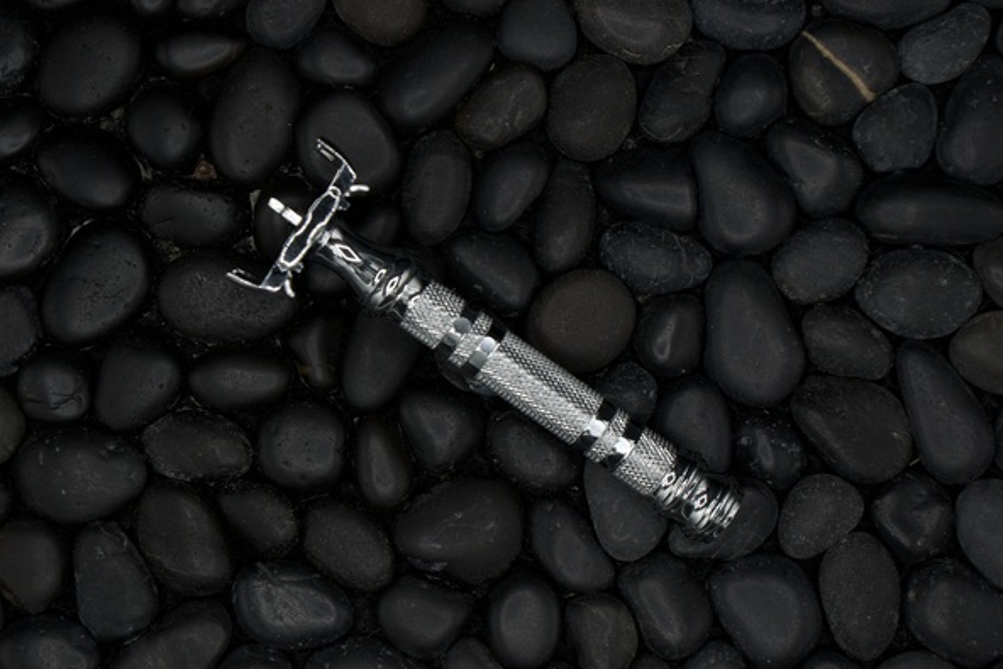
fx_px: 2118
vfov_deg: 18.0
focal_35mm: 76
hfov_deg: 26.6
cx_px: 496
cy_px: 335
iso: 500
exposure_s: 1/80
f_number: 9
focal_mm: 50
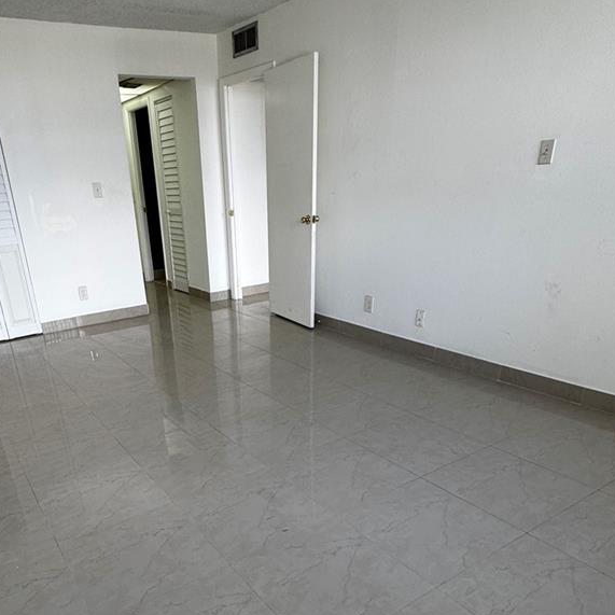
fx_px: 523
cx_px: 236
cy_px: 420
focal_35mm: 26
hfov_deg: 60.3
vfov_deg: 59.2
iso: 50
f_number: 2.2
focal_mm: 2.22
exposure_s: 1/99
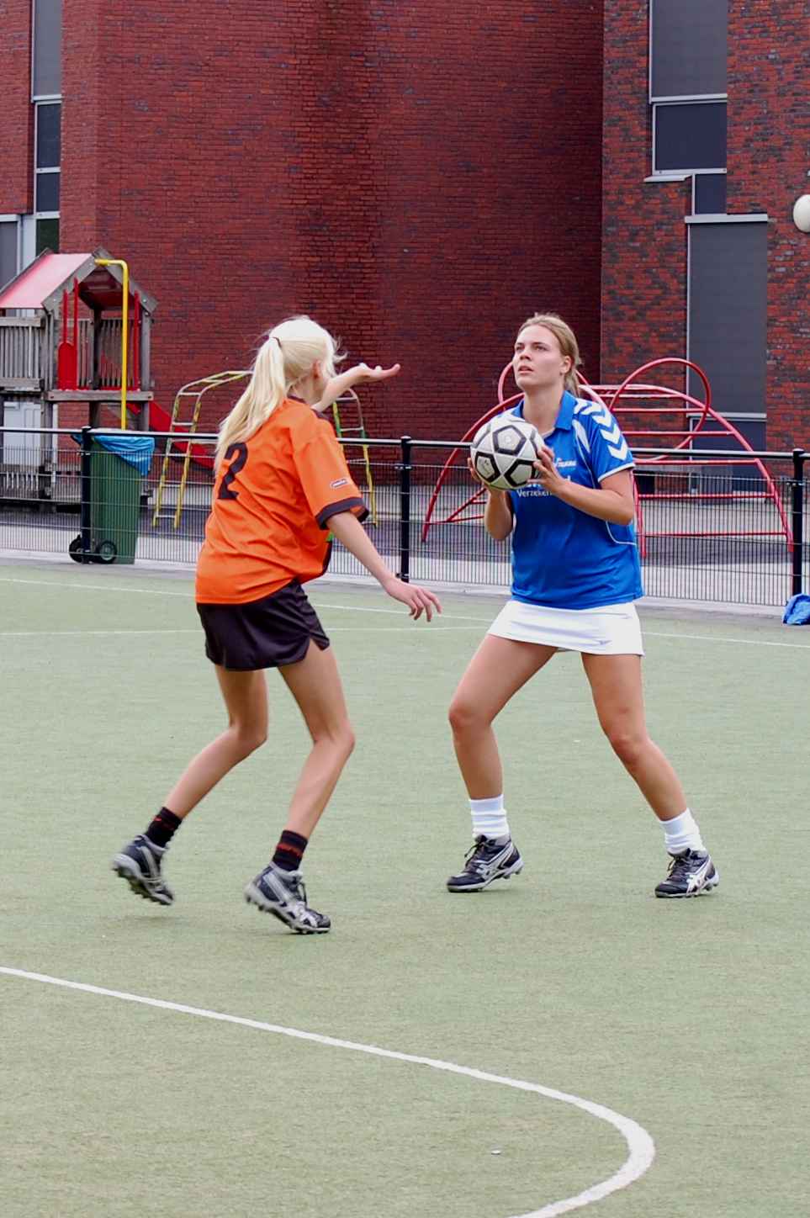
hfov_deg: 16.5
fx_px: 2789
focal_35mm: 82
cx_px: 405
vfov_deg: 24.6
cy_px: 609
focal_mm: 55
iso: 200
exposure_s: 1/160
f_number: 6.3
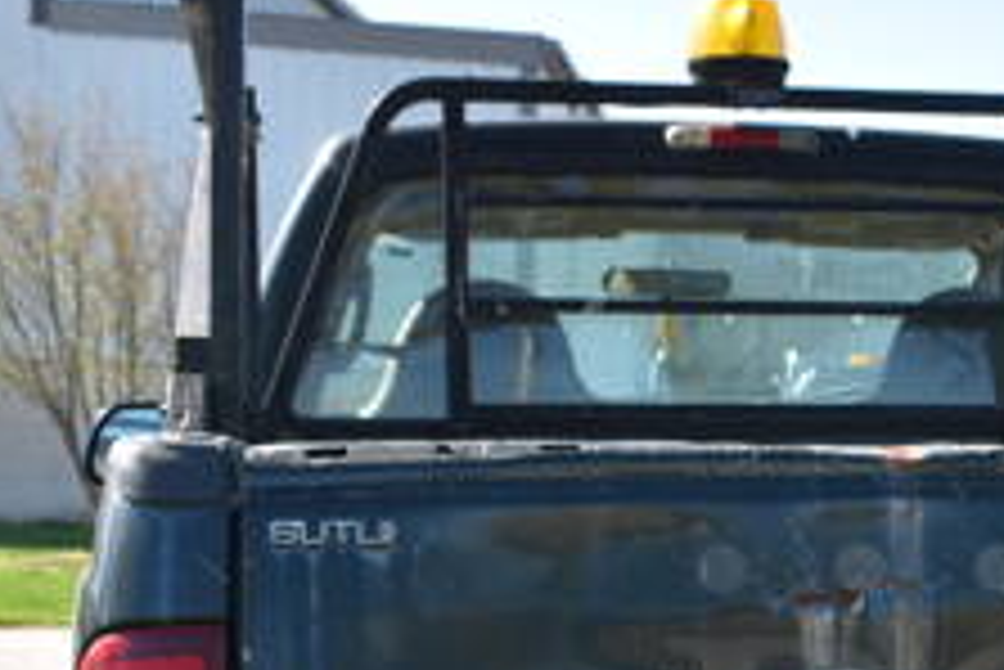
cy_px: 751
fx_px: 2288
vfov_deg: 16.2
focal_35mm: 82
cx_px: 999
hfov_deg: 23.7
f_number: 7.1
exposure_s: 1/320
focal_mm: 20
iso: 200
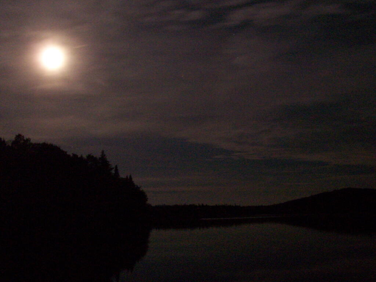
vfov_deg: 37.7
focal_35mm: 38
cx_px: 188
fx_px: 413
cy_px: 141
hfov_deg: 49.0
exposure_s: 16
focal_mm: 6.3
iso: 400
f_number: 6.3
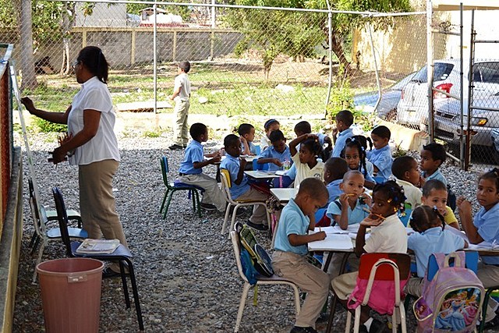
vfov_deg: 22.6
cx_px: 250
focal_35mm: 60
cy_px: 166
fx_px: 832
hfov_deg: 33.4
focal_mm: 40
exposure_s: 1/125
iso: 110
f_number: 5.3
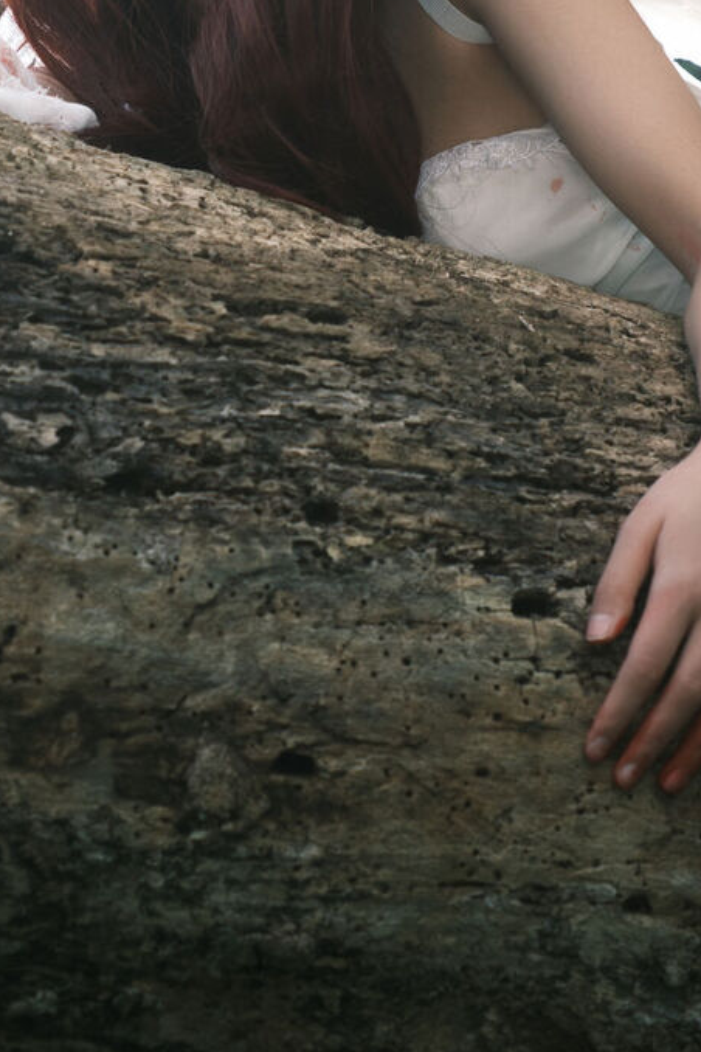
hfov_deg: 10.0
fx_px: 4001
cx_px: 202
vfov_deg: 14.7
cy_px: -19
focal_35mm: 137
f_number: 4
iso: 80
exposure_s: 1/125
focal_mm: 39.5
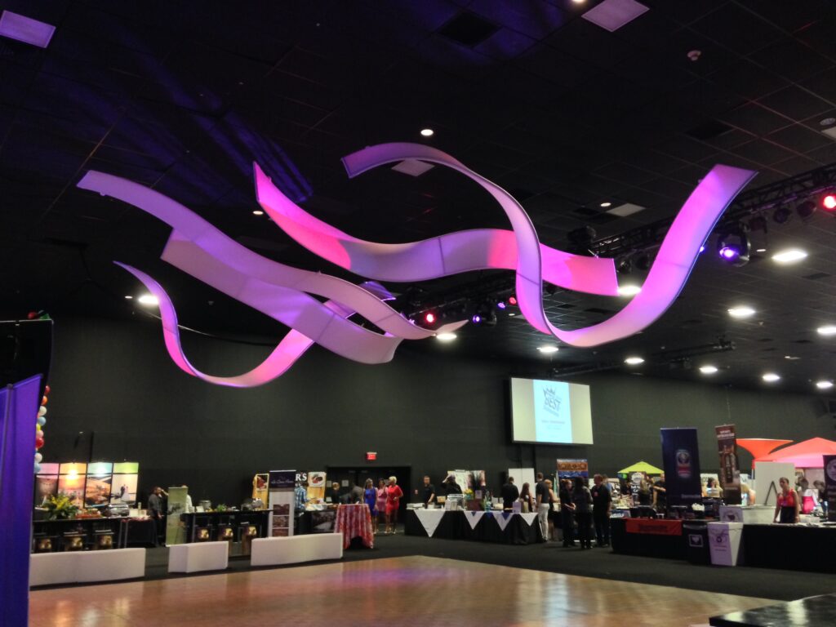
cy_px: 314
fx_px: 797
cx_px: 418
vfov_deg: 42.9
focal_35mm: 33
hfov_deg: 55.4
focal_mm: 4.12
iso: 400
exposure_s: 1/15
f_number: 2.4
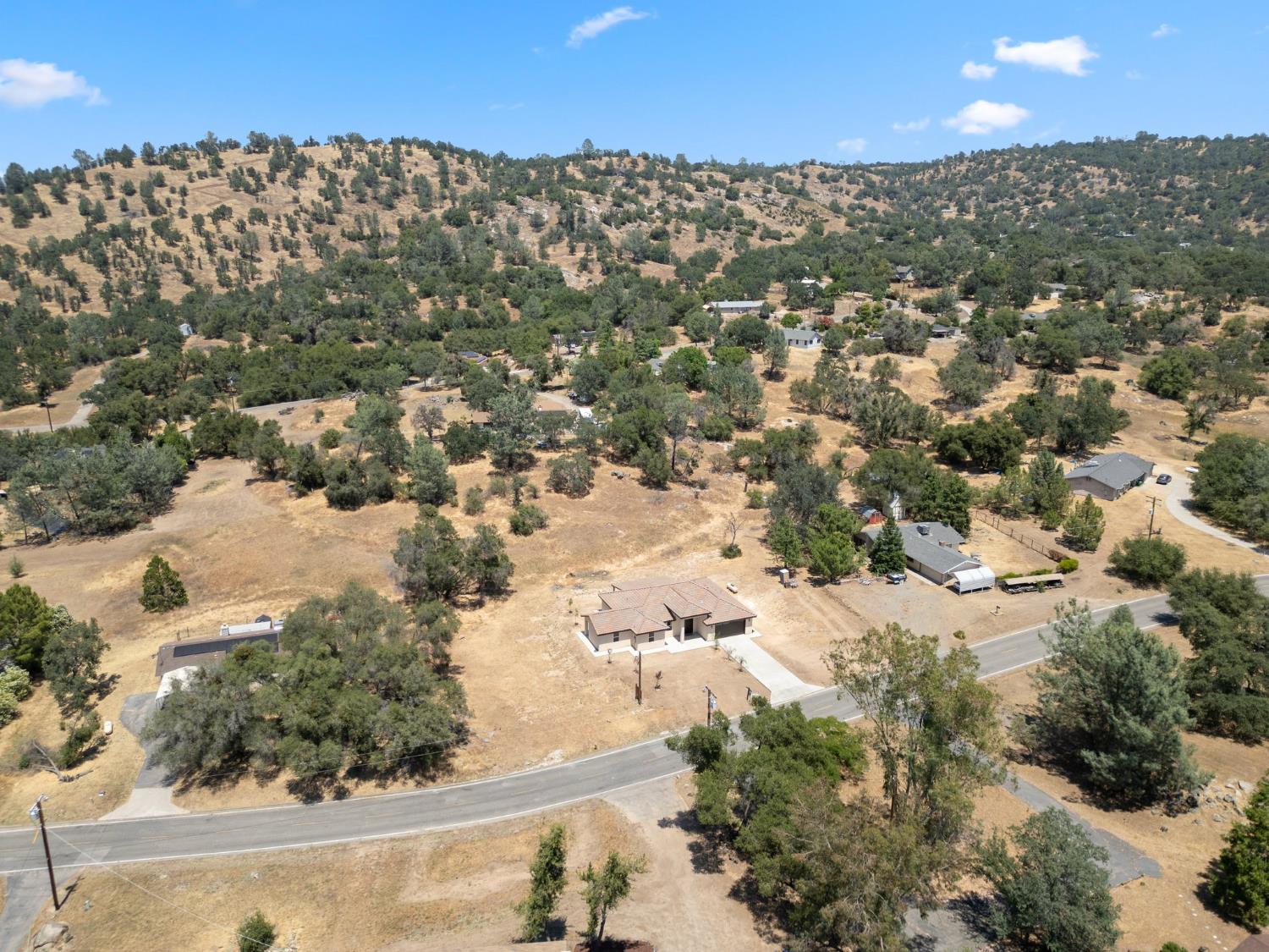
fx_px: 880
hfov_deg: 71.6
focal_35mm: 24
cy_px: 476
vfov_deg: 56.8
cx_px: 634
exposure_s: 1/2500
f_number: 1.7
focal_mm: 6.72
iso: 110
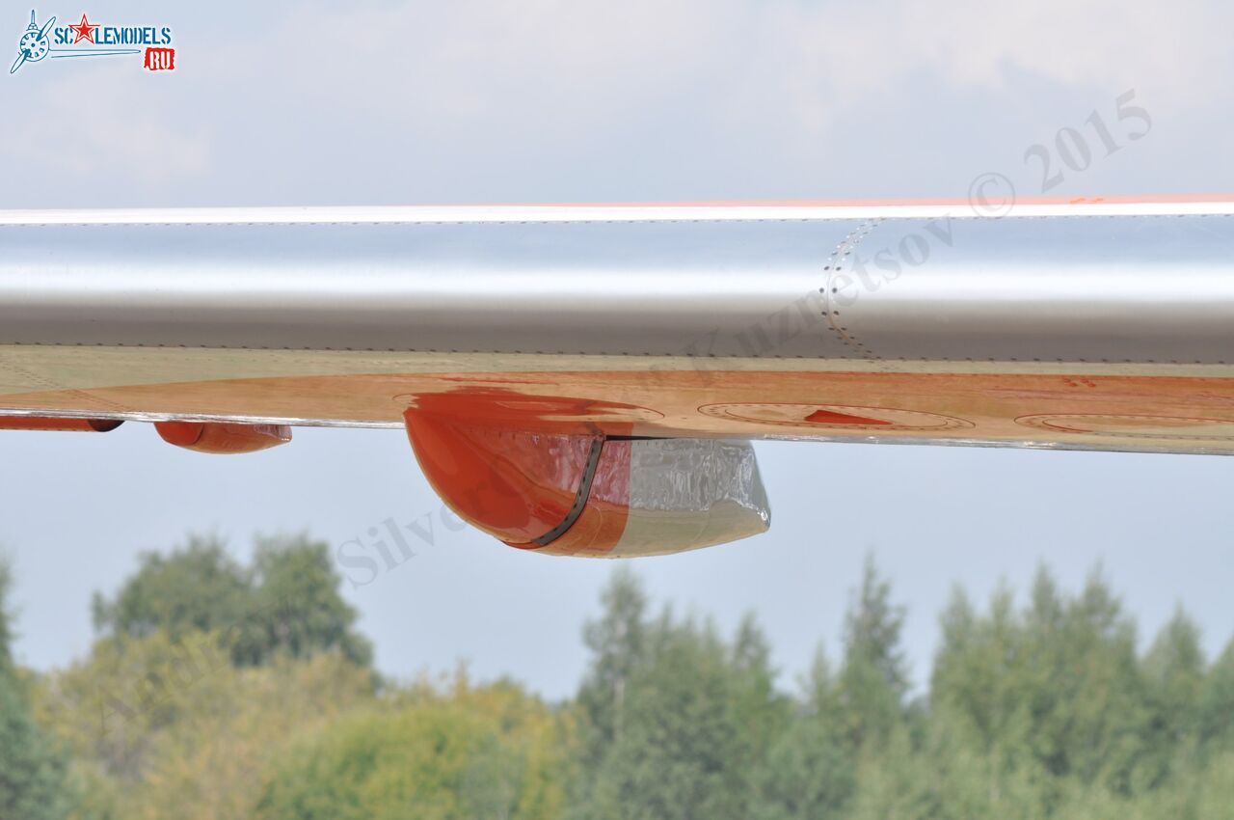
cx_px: 617
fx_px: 8730
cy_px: 410
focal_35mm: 255
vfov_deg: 5.4
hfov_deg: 8.1
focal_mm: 170
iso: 200
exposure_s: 1/400
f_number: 8
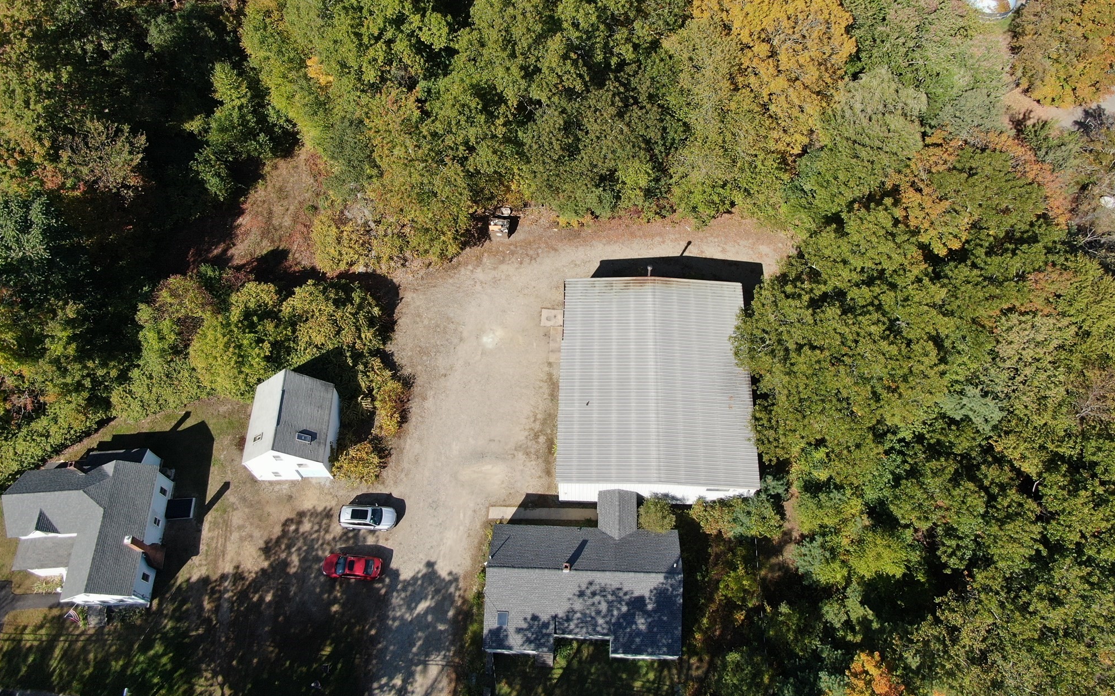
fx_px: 790
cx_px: 566
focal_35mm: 26
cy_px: 276
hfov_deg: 70.4
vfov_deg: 47.3
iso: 100
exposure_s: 1/800
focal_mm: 4.39
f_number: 2.8
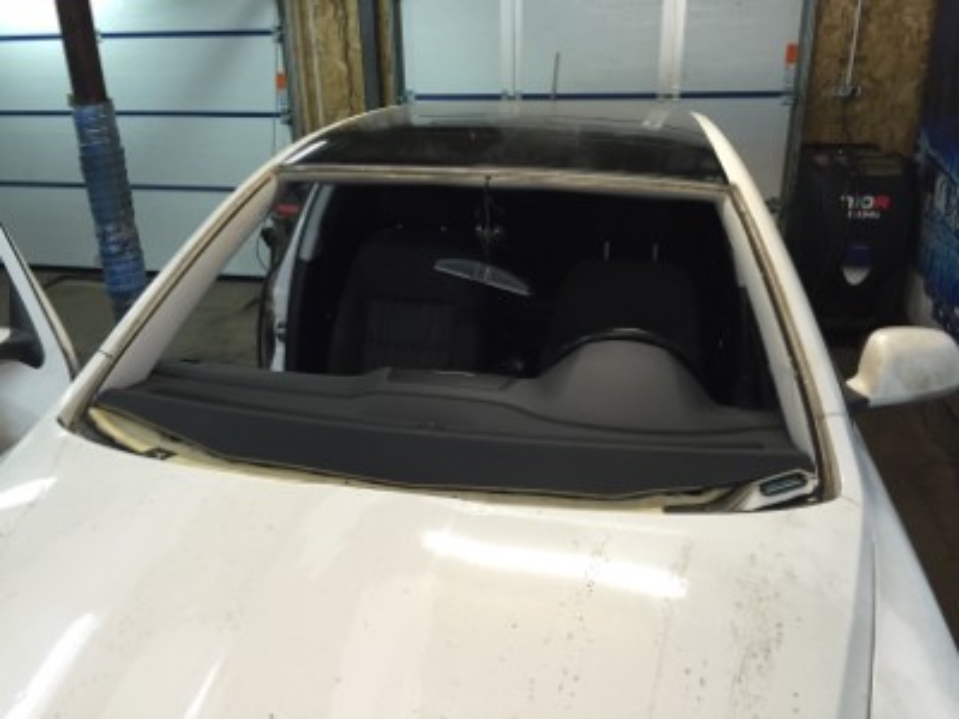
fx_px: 803
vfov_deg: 48.2
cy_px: 360
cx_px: 480
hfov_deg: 61.7
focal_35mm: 29
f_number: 2.2
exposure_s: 1/33
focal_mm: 4.15
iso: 160
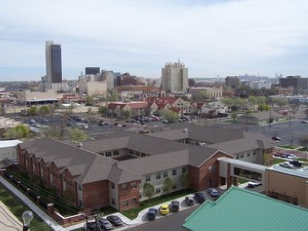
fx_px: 338
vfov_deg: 37.7
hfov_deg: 49.0
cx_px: 154
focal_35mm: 38
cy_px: 116
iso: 80
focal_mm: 6.3
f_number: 4
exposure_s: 1/1000
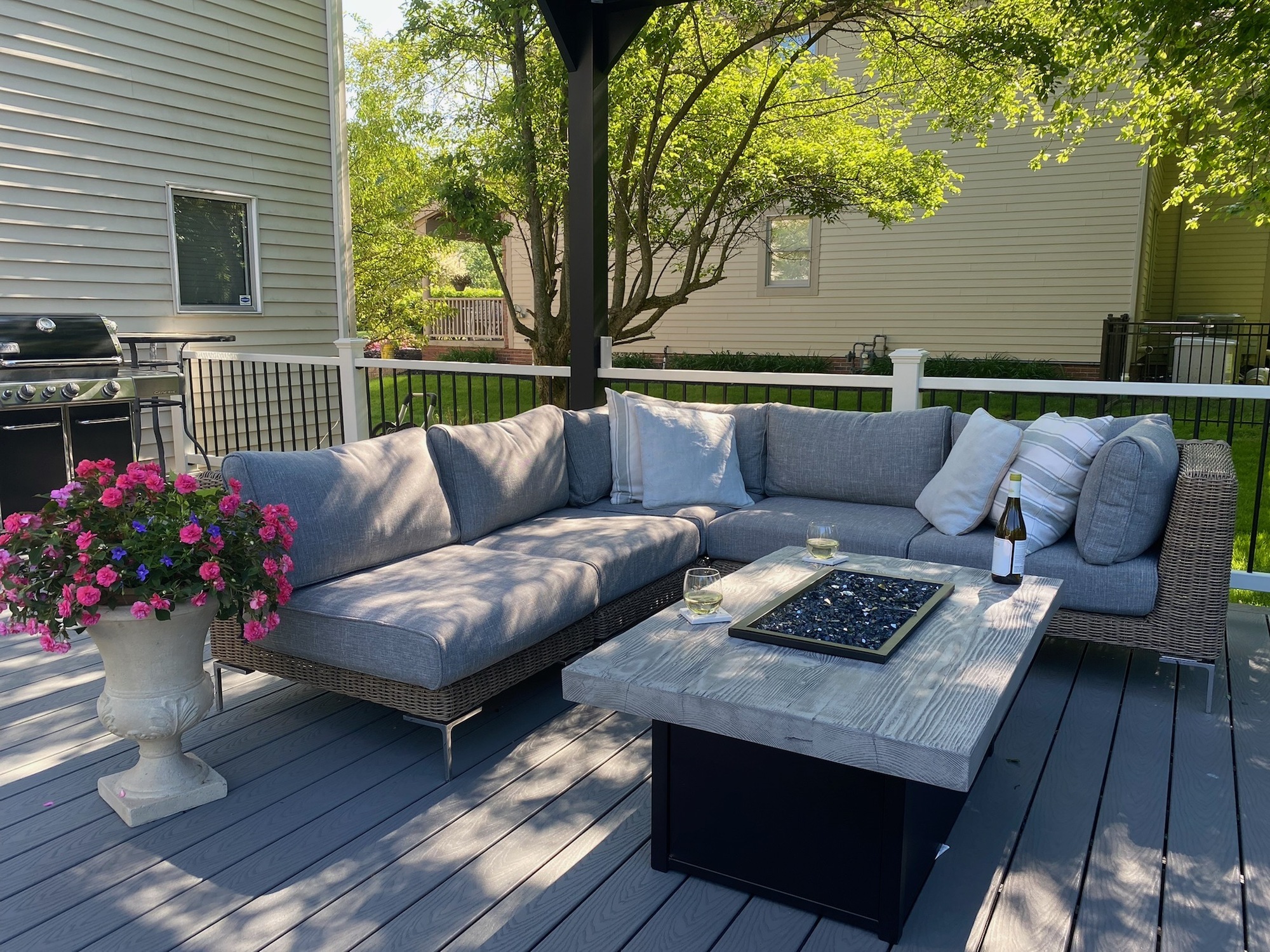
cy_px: 476
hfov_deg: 67.3
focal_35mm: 26
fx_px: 954
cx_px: 635
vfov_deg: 53.1
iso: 32
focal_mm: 4.25
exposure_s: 1/294
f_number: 1.8
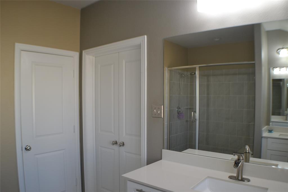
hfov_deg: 57.2
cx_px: 144
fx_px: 264
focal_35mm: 33
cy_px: 96
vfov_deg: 39.9
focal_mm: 22
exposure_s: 1/60
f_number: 4
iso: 400
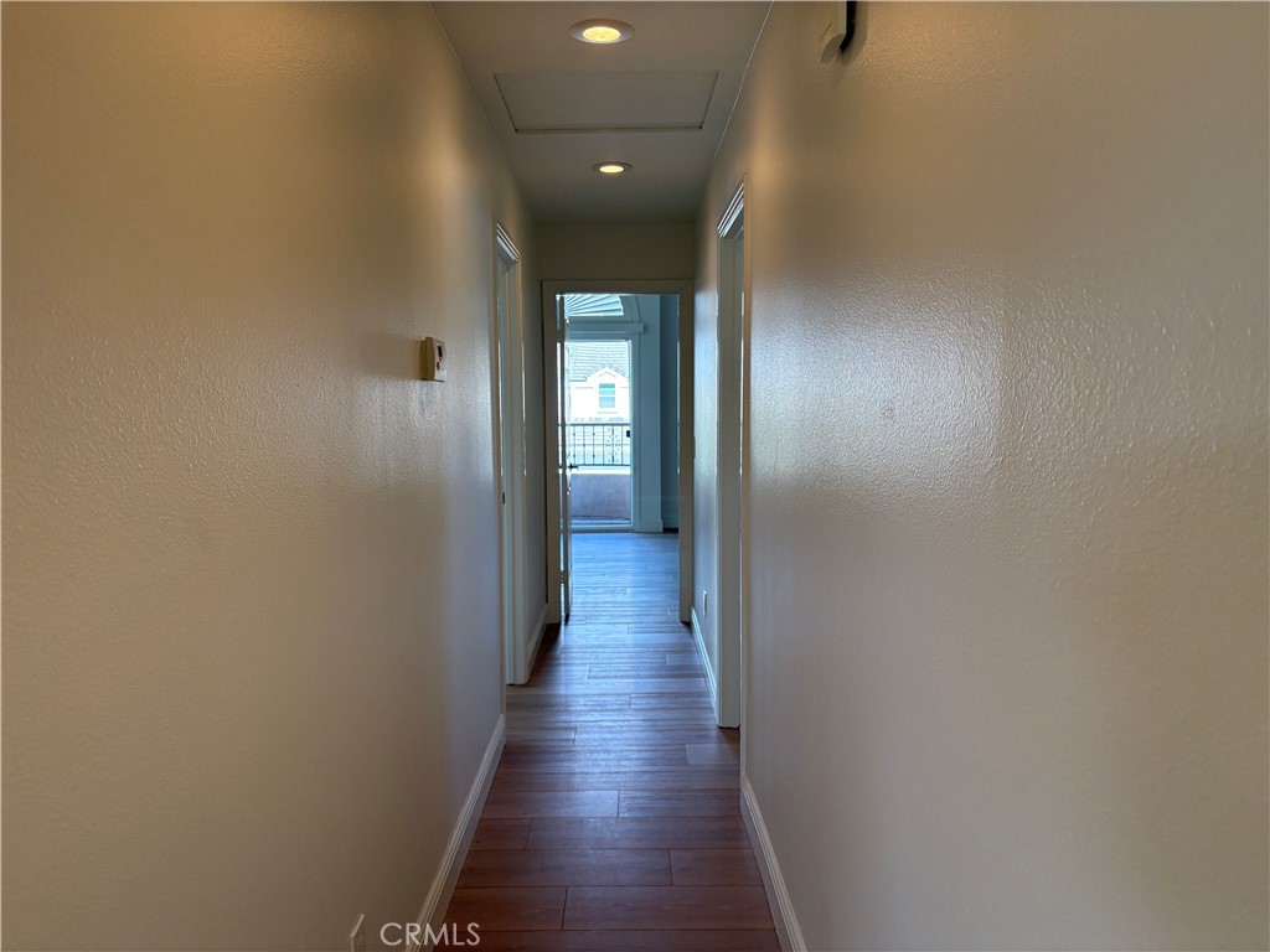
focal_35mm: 26
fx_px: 954
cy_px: 476
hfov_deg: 67.3
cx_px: 635
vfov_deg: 53.1
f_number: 1.6
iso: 125
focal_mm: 5.96
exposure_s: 1/187
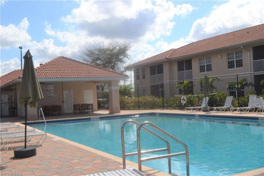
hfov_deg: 49.6
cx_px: 132
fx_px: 286
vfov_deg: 34.2
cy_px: 88
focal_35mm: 39
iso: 100
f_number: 11
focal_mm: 26
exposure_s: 1/200
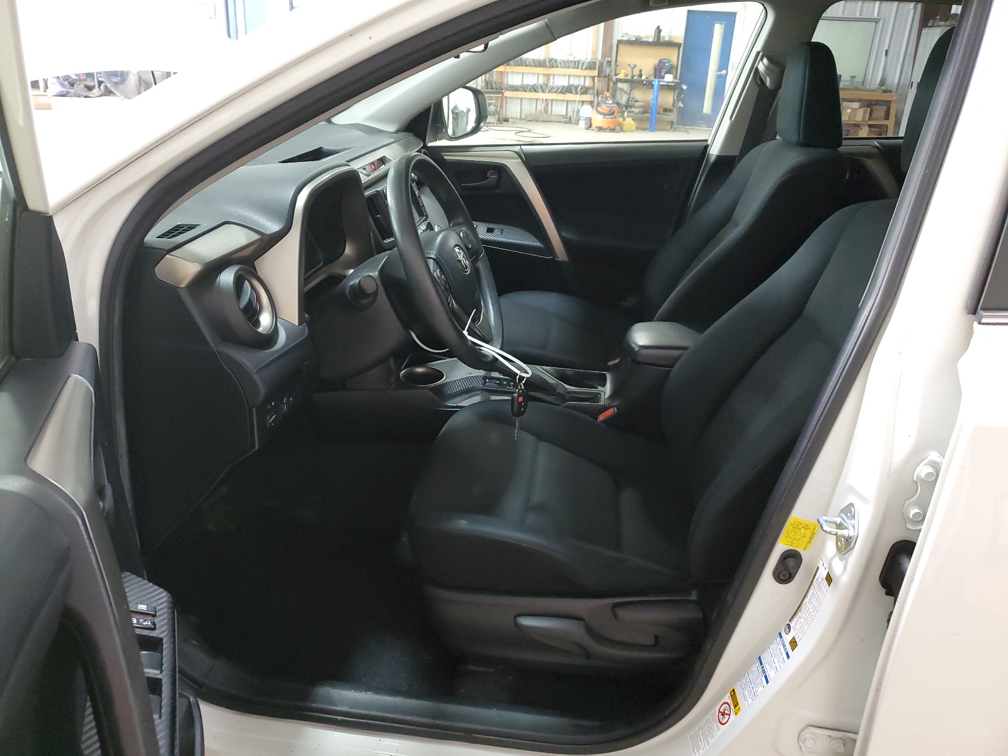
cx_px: 504
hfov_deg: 67.3
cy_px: 378
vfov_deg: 53.1
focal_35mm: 26
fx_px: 757
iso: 355
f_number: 1.5
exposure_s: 1/60.2
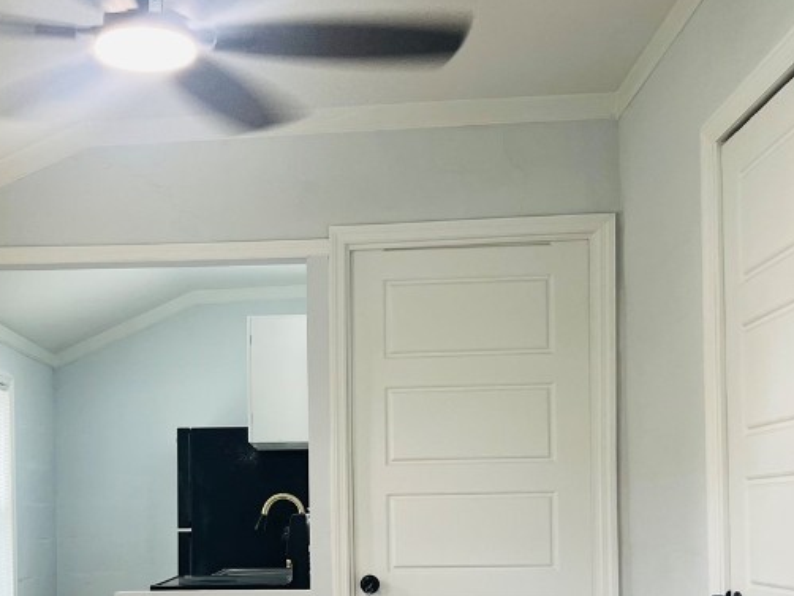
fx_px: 1216
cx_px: 229
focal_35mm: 53
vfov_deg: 26.9
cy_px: 500
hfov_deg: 35.6
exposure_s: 1/100
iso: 100
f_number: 1.6
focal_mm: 5.1
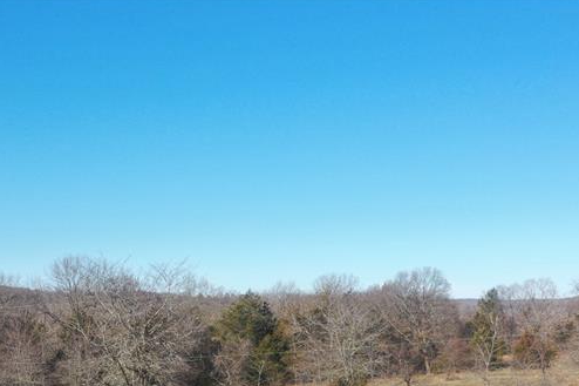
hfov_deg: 34.1
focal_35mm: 58
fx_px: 932
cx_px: 184
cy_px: 394
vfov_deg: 22.4
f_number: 5.6
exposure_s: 1/320
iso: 100
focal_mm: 10.26
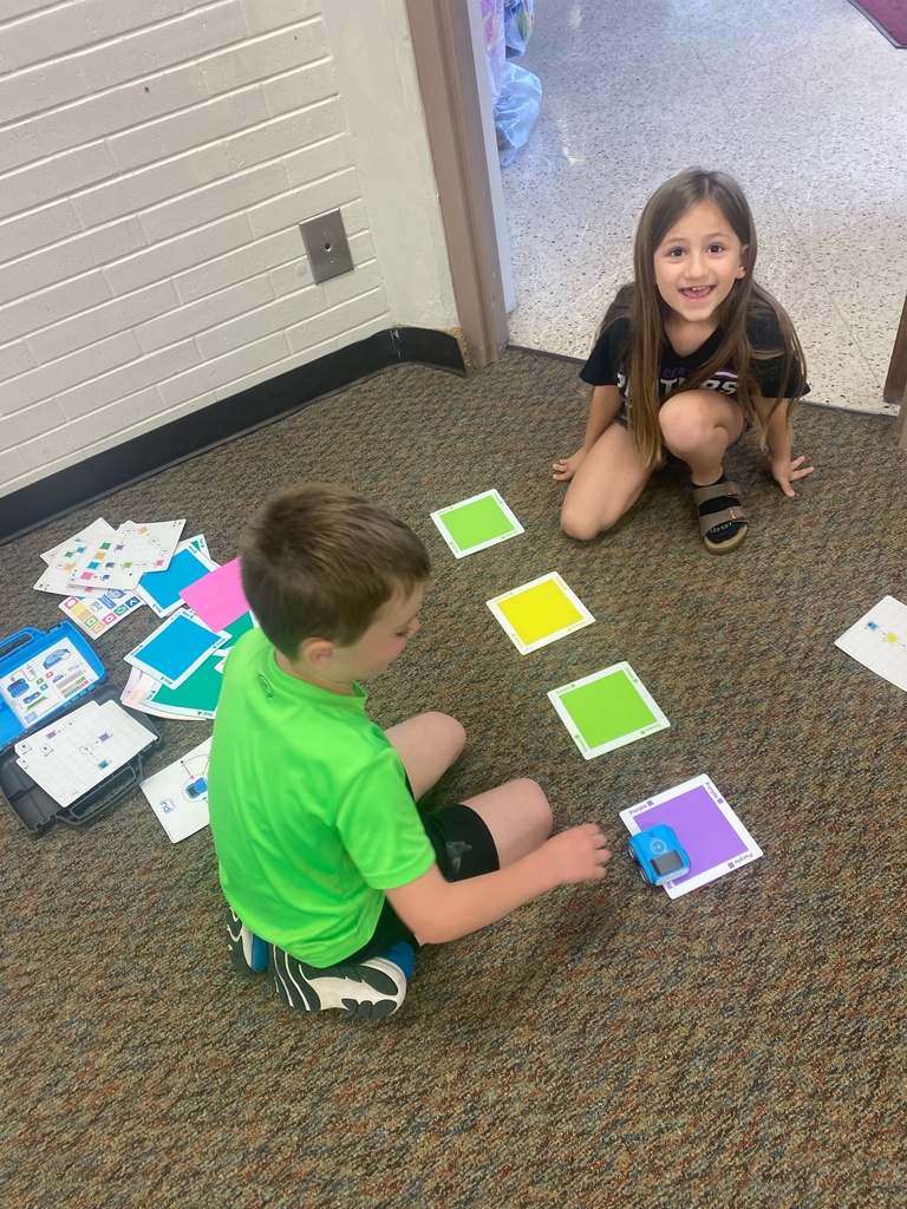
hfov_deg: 53.1
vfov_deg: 67.3
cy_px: 604
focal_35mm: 26
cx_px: 454
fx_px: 908
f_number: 1.8
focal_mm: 4.25
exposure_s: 1/120
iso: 125
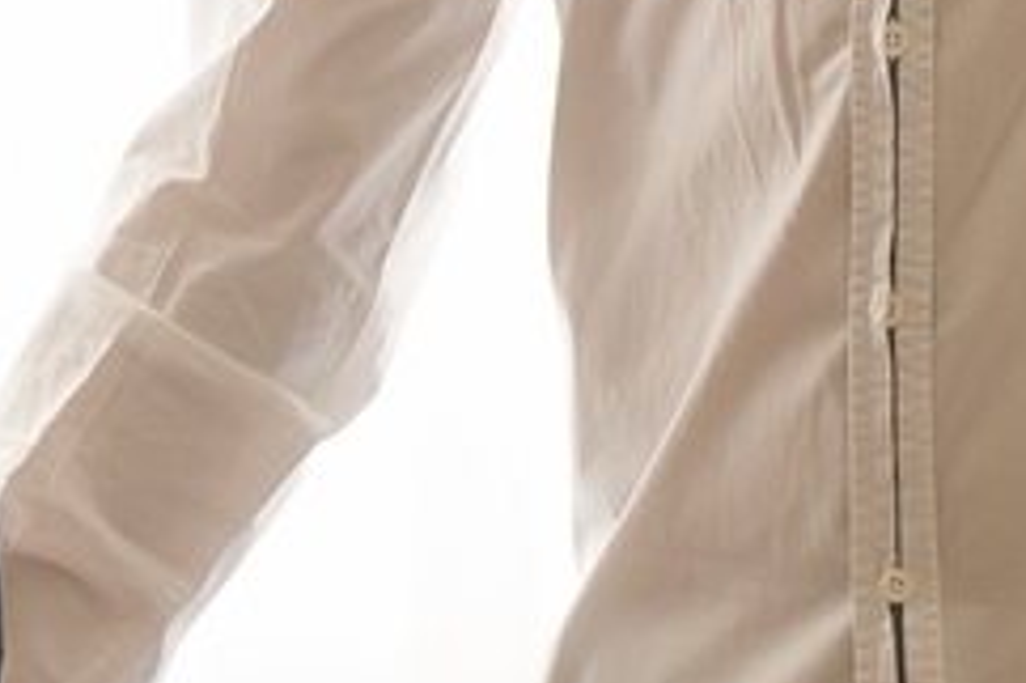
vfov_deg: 5.5
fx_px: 7063
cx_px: -318
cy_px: -197
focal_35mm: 248
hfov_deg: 8.2
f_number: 2.8
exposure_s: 1/160
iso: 1000
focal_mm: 50
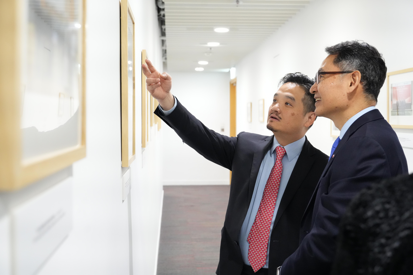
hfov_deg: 58.7
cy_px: 138
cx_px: 206
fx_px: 367
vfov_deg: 41.1
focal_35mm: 32
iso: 10000
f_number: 6.3
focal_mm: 32
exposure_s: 1/100
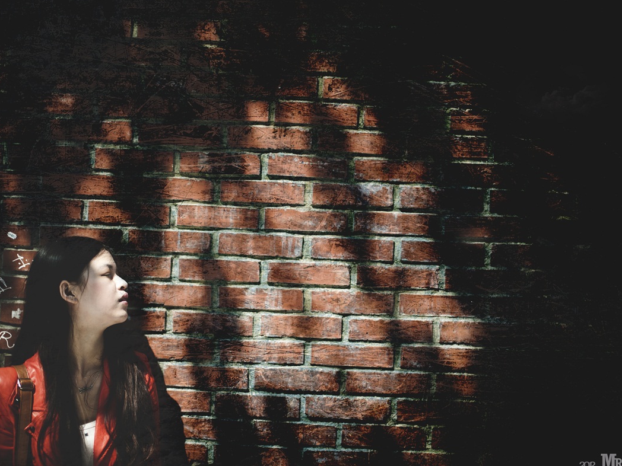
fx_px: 988
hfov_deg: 34.9
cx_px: 283
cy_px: 235
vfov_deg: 26.6
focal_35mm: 55
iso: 200
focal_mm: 50
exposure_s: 1/5000
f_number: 1.6
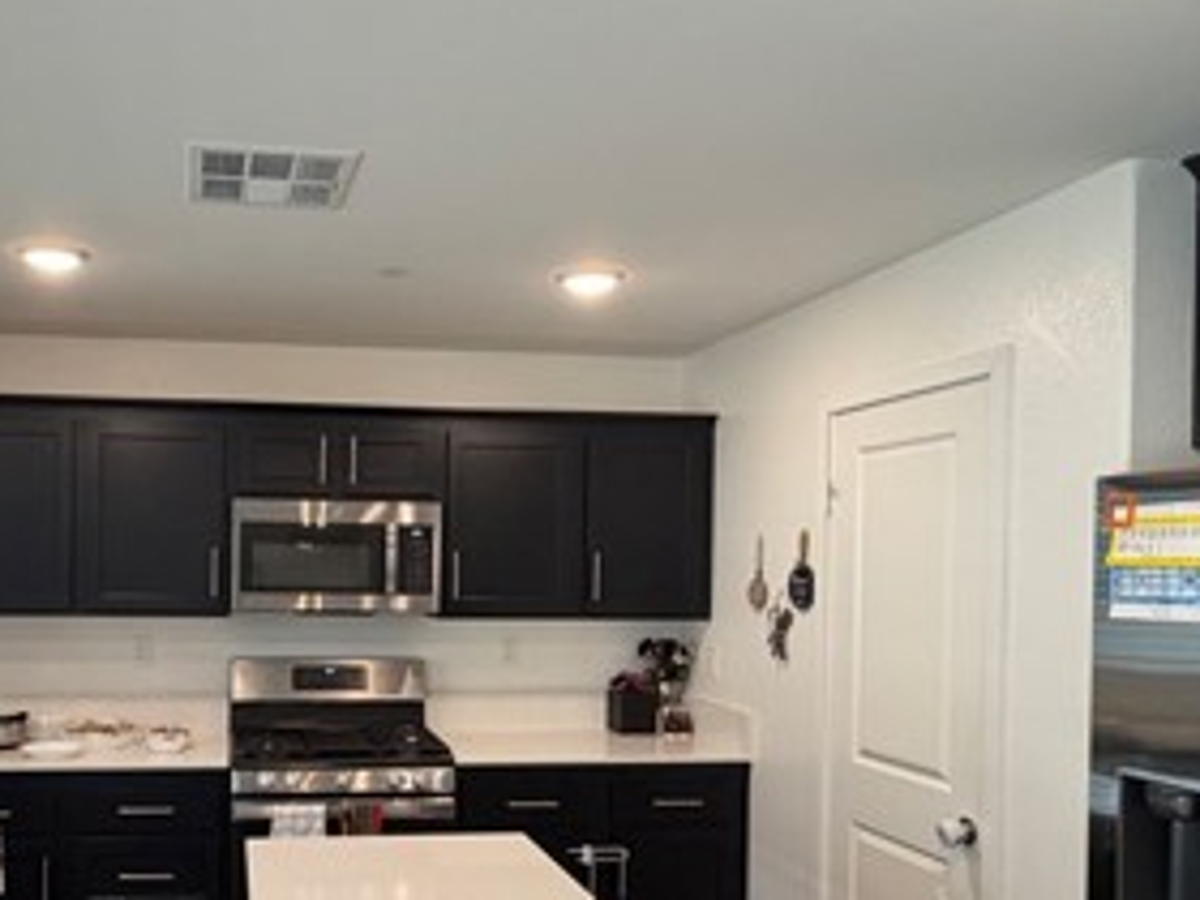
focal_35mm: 32
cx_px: 373
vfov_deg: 43.6
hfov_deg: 55.3
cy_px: 591
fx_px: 1109
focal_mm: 2.22
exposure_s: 1/120
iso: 250
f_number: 2.2
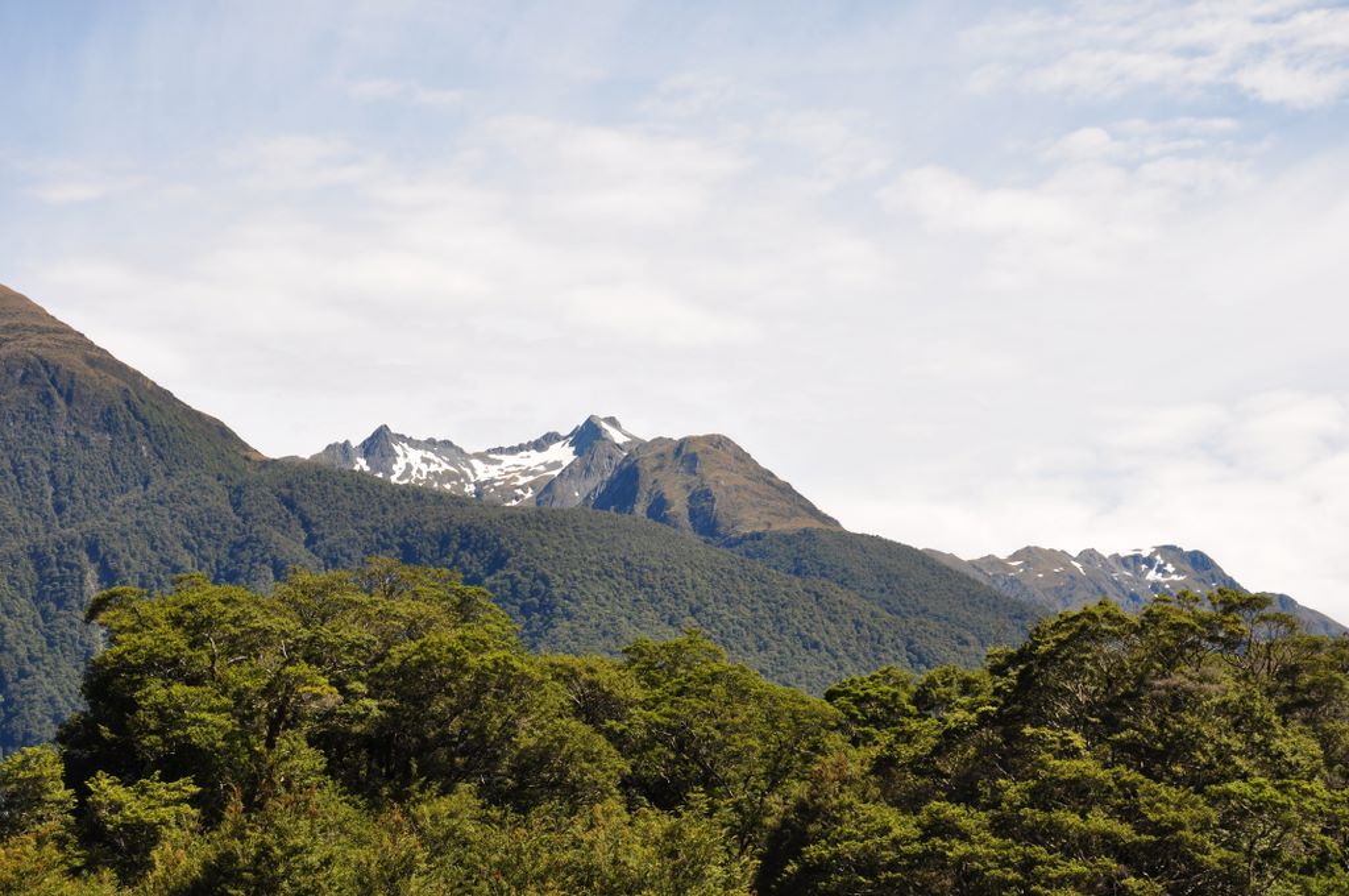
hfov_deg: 23.4
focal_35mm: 87
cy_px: 448
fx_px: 3256
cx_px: 674
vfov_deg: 15.7
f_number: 10
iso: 200
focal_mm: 58
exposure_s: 1/320
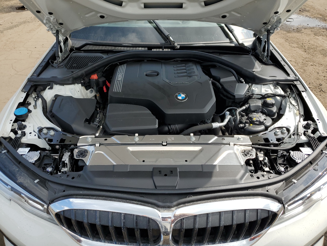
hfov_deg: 67.3
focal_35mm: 26
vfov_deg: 53.1
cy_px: 123
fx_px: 246
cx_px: 164
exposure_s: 1/2000
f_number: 1.5
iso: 50
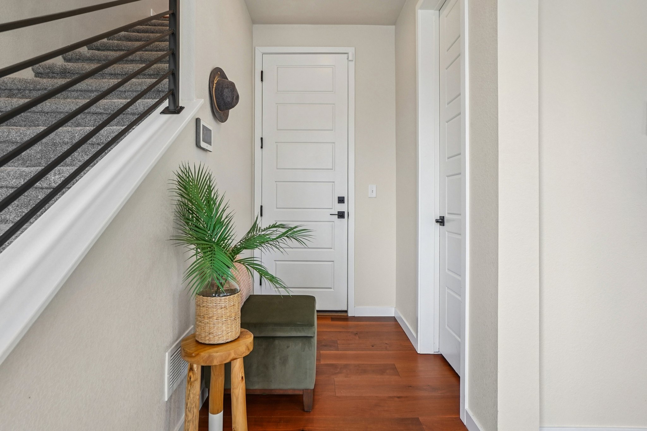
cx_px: 324
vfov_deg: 67.4
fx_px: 323
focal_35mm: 18
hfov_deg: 90.0
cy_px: 216
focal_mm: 12
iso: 250
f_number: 8
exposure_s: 1/30
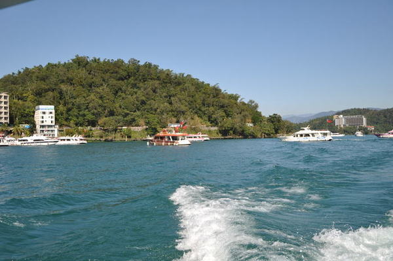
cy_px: 130
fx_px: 458
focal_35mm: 42
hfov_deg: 46.4
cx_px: 196
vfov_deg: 31.8
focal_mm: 28
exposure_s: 1/1000
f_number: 4
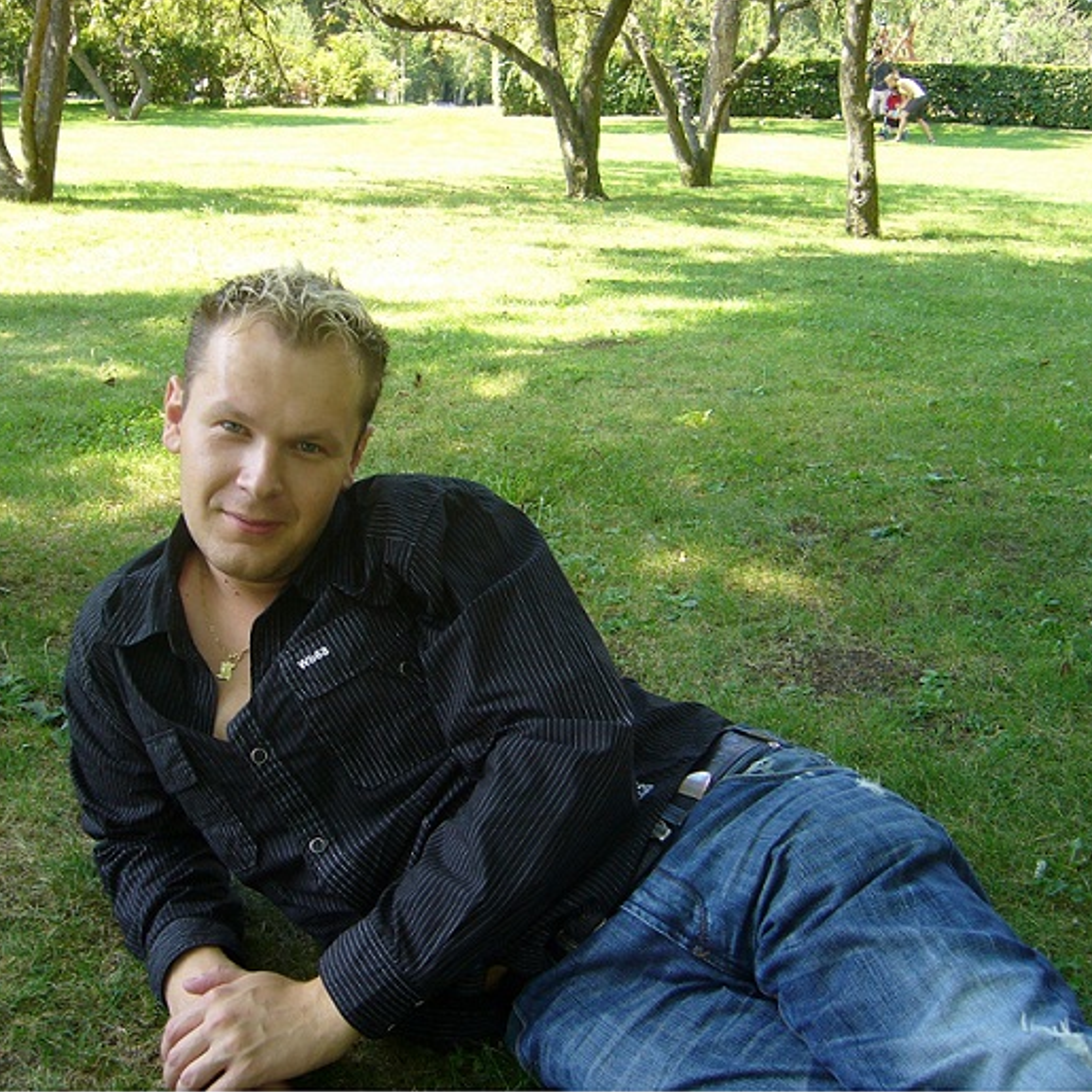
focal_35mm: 42
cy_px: 540
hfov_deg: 40.0
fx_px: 1499
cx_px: 507
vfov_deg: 40.0
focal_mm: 5.8
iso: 80
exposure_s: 1/100
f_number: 2.8
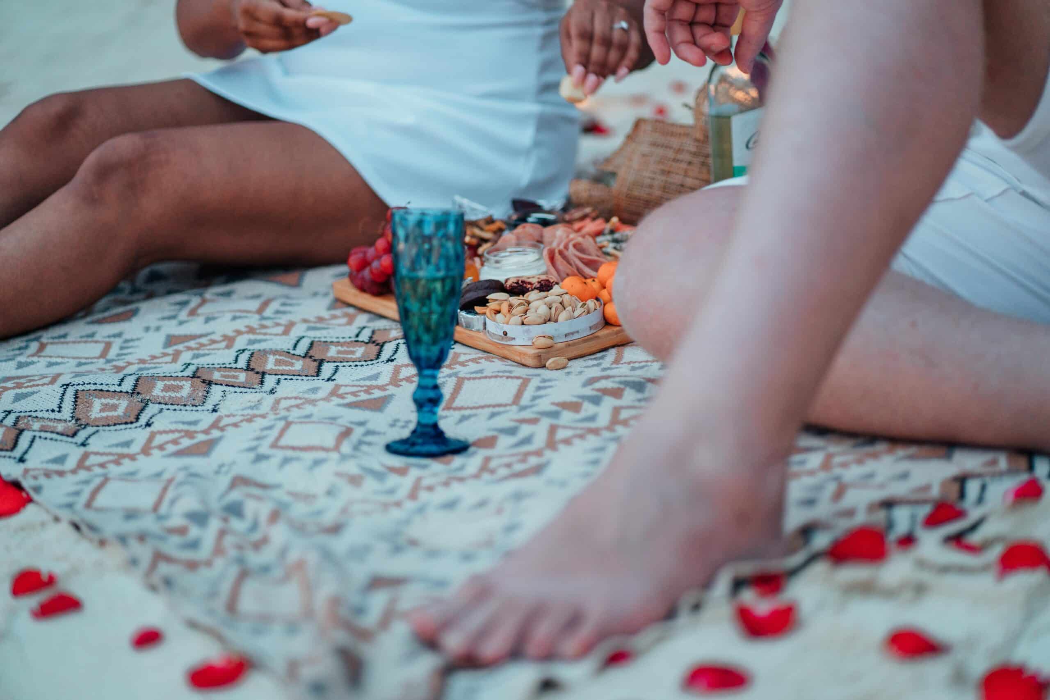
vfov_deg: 16.1
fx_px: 2479
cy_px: 350
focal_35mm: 85
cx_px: 525
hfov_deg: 23.9
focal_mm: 85
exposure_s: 1/160
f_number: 2
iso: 800
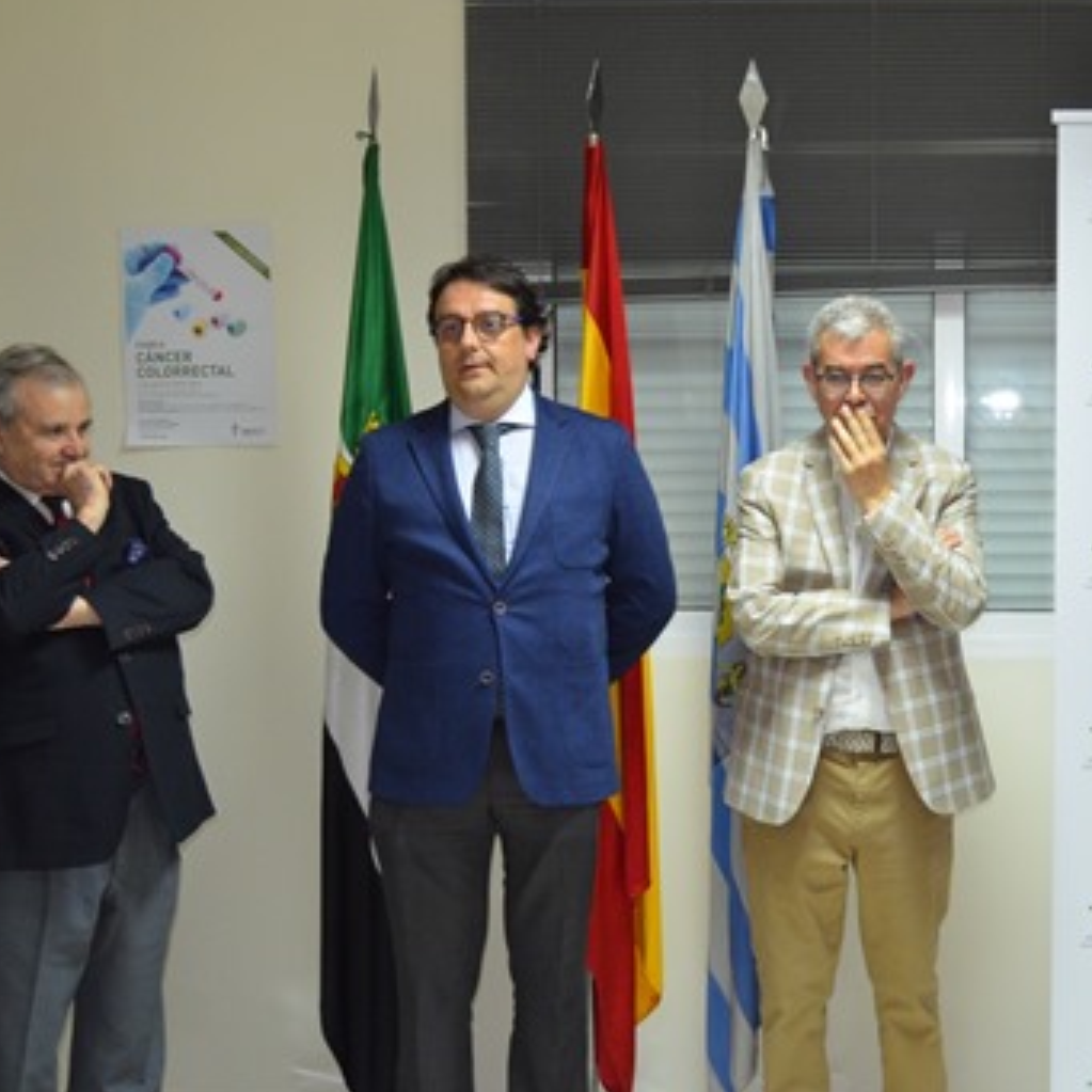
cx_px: 871
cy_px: 599
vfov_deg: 27.7
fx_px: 2213
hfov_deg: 27.2
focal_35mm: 62
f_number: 4
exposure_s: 1/60
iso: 1400
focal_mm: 26
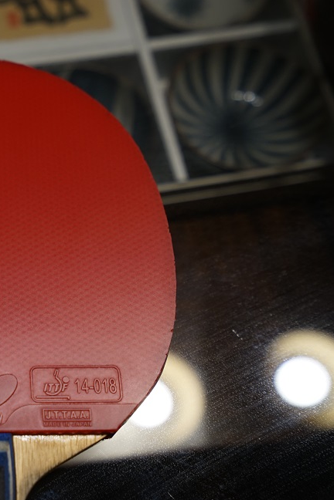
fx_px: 751
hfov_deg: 23.6
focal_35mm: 54
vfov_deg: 36.9
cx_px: -29
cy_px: 256
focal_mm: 35
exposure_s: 1/20
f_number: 4
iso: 400
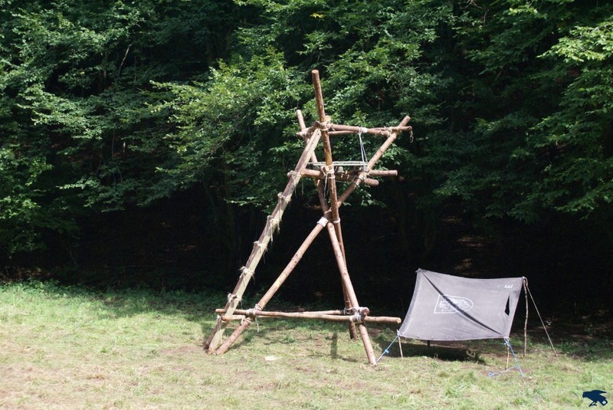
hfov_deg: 29.8
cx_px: 306
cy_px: 205
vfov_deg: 20.2
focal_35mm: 68
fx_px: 1150
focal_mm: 45
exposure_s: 1/640
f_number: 5.6
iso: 400
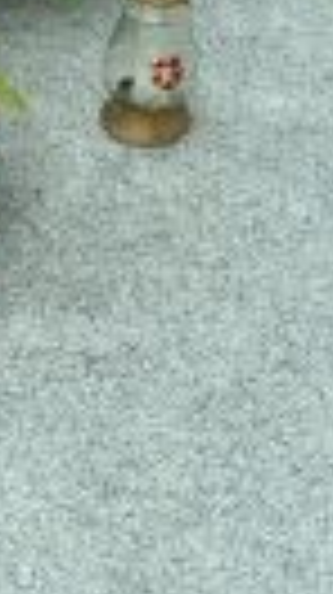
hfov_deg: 11.8
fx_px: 1558
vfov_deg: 21.4
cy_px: 162
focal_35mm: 99
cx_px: -117
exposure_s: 1/30
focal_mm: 4.1
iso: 100
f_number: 3.3
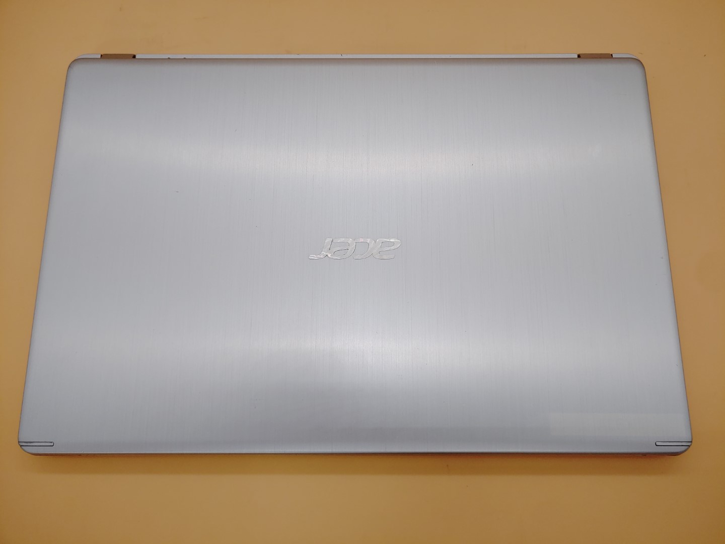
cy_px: 272
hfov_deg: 67.3
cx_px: 362
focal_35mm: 26
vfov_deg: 53.1
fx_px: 545
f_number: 1.8
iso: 50
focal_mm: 4.36
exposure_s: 1/127
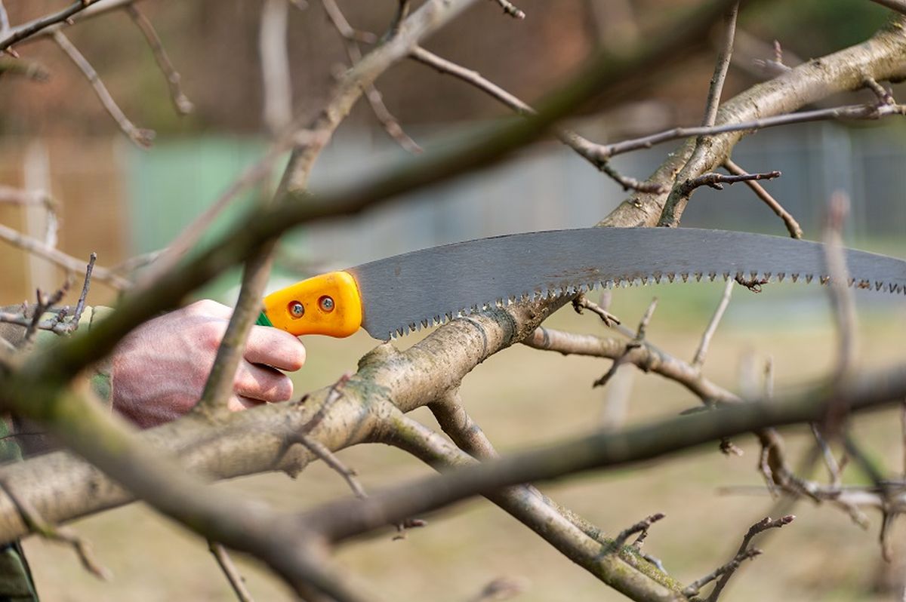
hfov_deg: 20.0
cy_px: 301
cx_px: 453
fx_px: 2565
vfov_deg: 13.4
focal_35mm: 102
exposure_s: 1/640
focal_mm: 102
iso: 200
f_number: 4.5
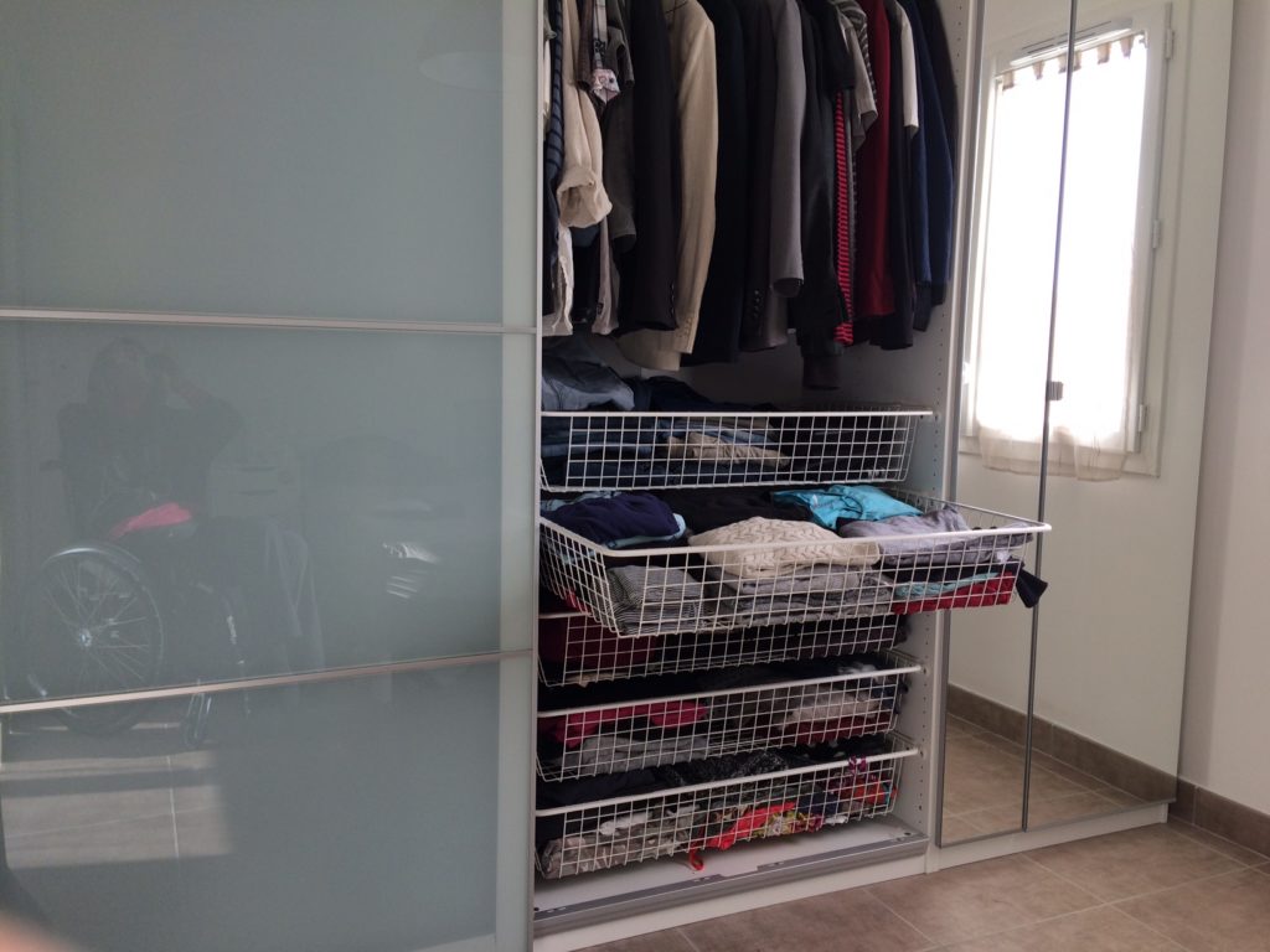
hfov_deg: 61.7
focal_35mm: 29
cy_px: 476
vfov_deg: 48.2
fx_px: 1064
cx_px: 635
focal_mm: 4.15
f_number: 2.2
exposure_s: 1/100
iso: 40
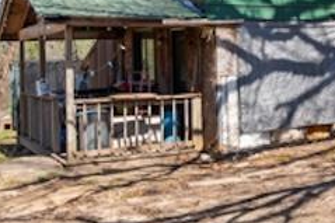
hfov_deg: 27.8
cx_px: 345
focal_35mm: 68
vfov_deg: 19.9
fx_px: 631
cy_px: 53
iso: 500
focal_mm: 13.5
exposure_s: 1/200
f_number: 9
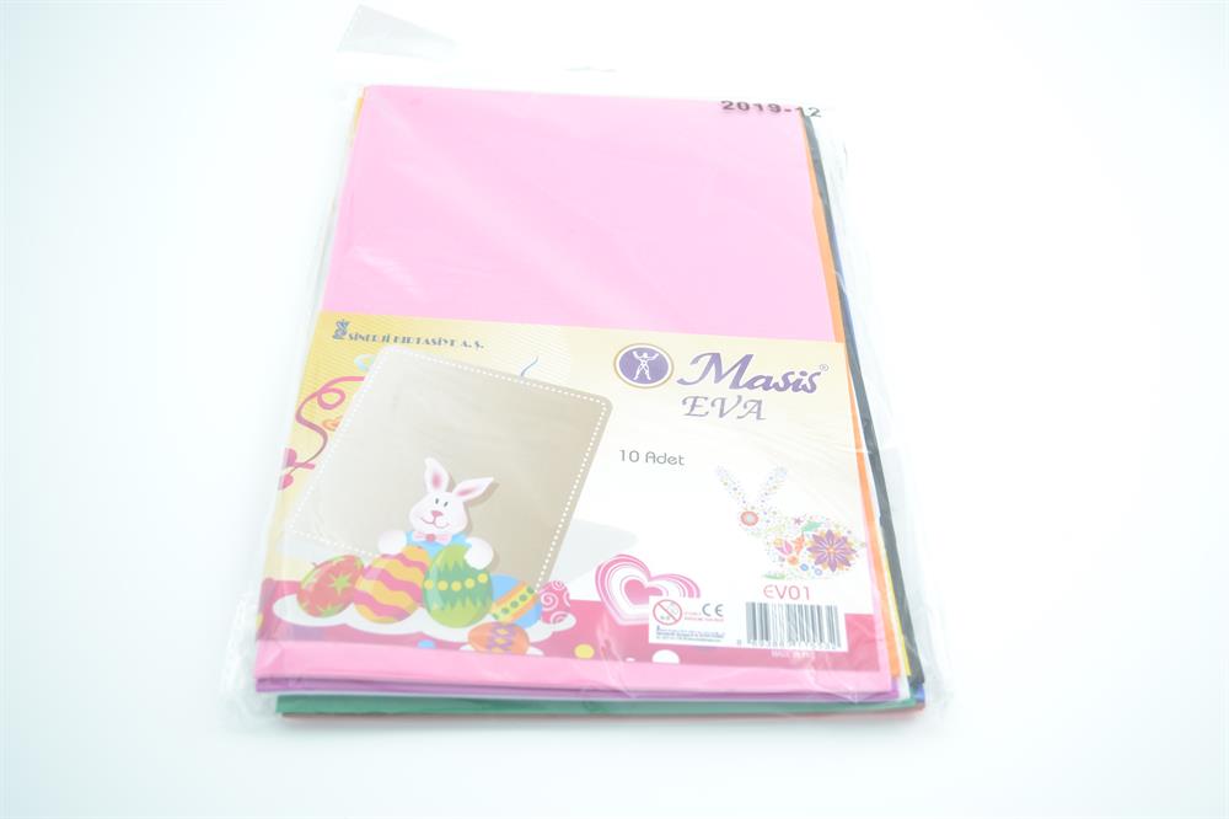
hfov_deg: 53.1
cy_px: 410
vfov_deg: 36.8
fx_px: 1229
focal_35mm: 36
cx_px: 614
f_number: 4
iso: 100
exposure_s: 1/60
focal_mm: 24
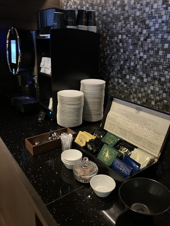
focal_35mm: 28
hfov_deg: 49.7
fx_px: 183
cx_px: 85
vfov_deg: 63.4
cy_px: 113
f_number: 1.8
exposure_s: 1/19
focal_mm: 3.99
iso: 640
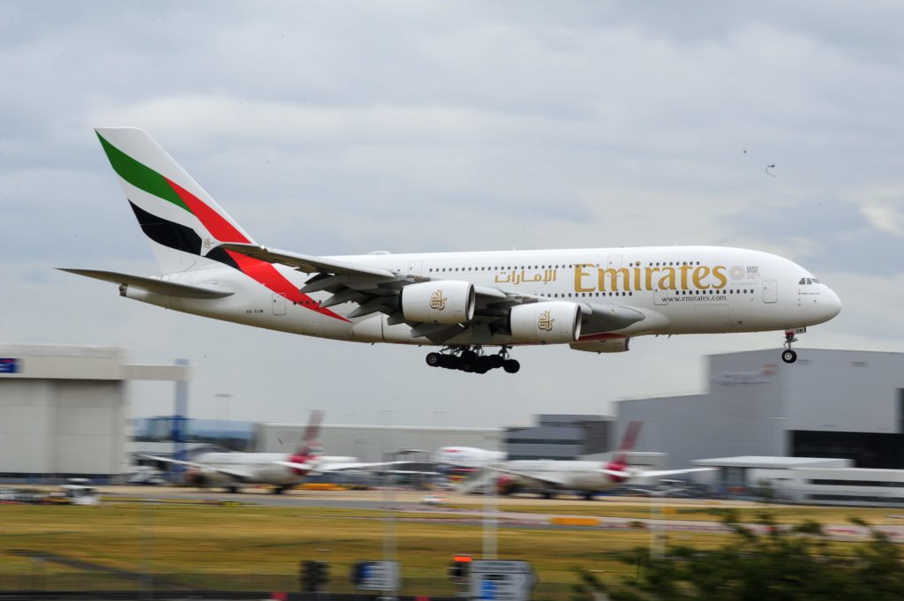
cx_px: 452
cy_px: 300
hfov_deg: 12.5
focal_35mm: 165
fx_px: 4140
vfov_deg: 8.3
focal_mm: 165
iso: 400
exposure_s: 1/50
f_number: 29
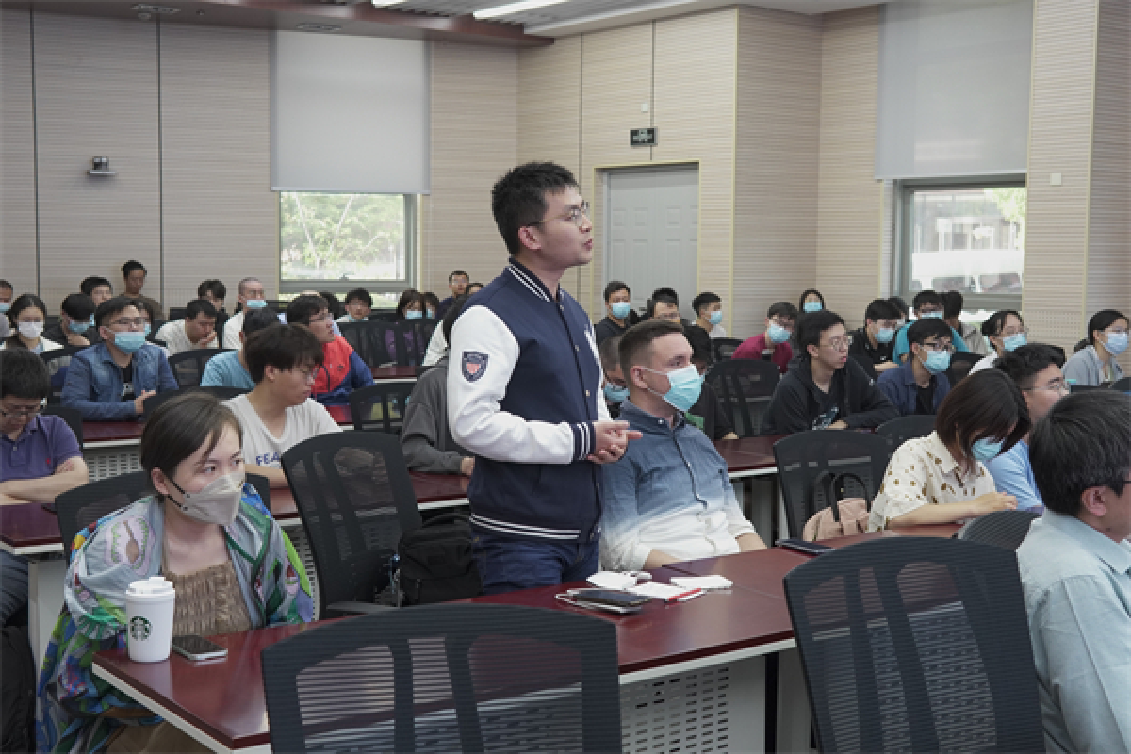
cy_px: 377
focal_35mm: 45
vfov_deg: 29.9
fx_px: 1414
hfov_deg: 43.6
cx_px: 566
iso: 800
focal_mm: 30
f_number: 5.6
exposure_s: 1/50
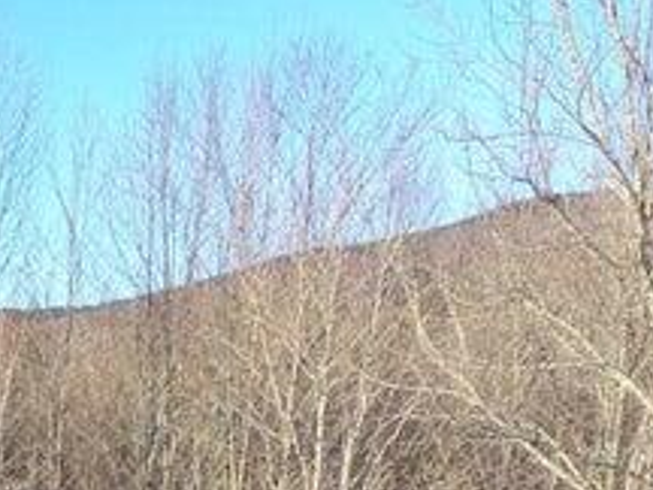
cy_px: 907
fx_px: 1490
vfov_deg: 15.7
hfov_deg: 19.9
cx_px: -434
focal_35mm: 79
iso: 100
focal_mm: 3.61
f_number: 2.8
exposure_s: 1/320
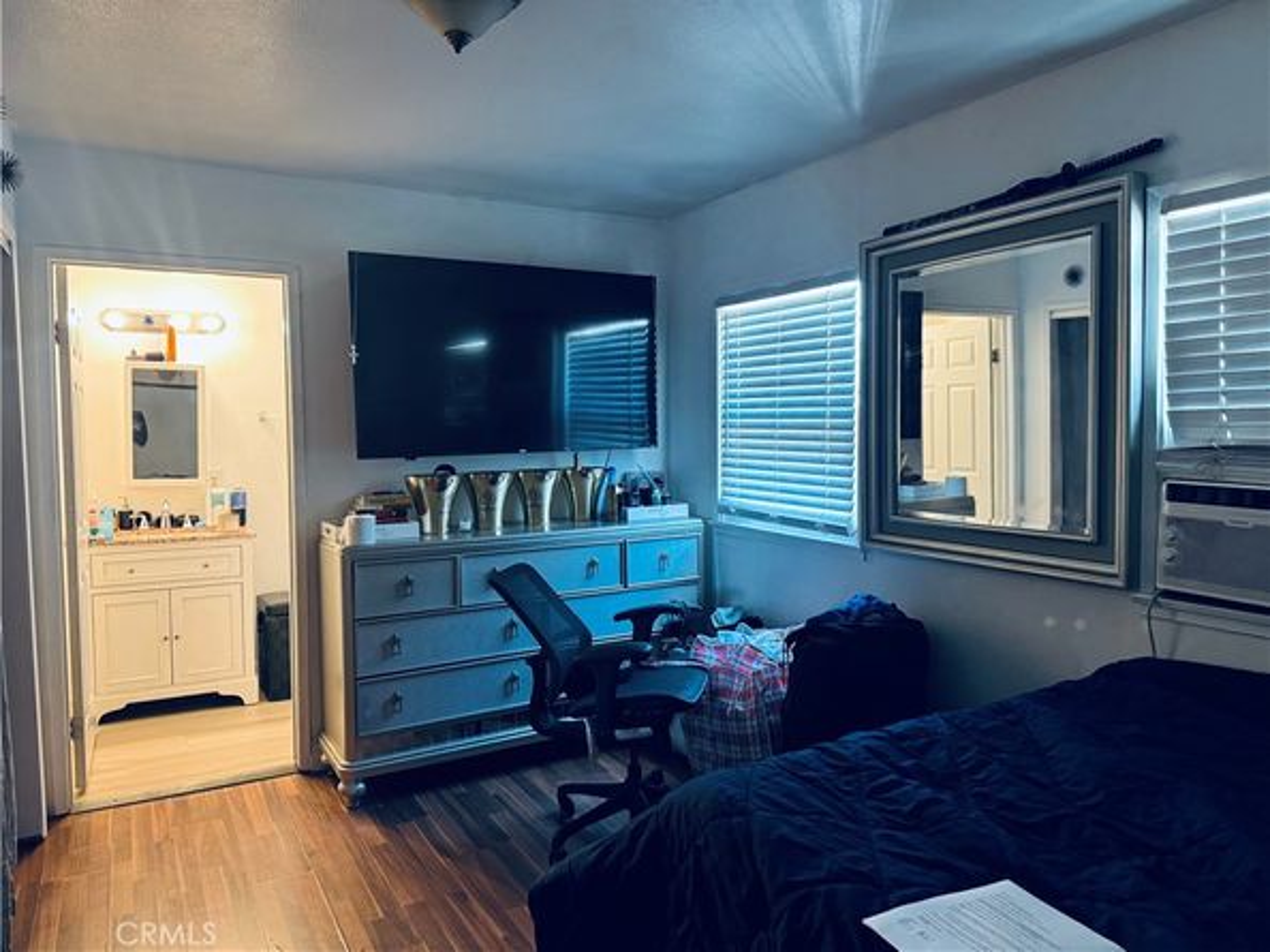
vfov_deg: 56.8
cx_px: 635
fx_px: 880
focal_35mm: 24
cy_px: 476
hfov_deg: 71.6
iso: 500
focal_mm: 6.76
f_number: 1.78
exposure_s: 1/60
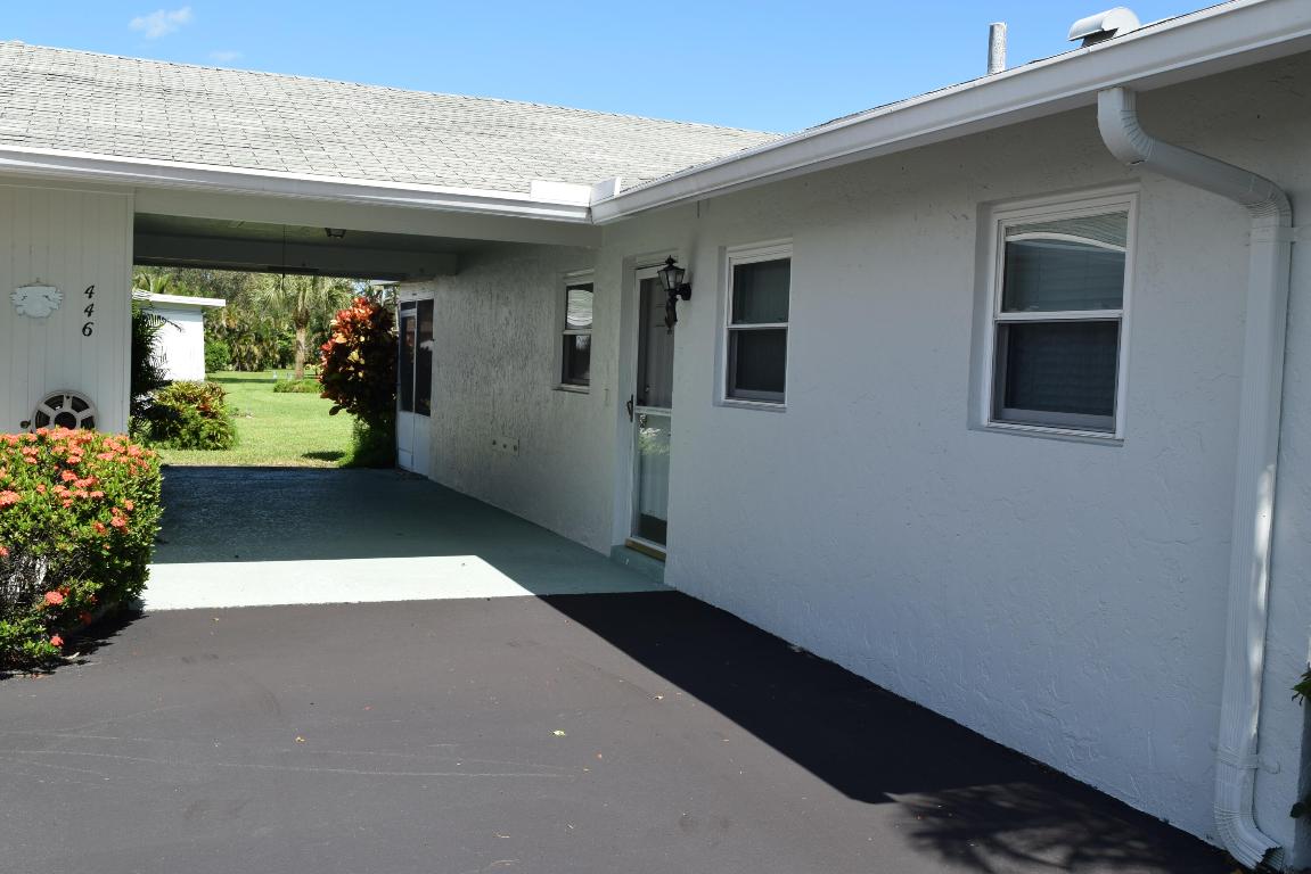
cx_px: 656
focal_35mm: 36
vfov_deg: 36.9
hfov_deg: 53.1
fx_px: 1311
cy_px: 437
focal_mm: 24
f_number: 9
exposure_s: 1/320
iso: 200
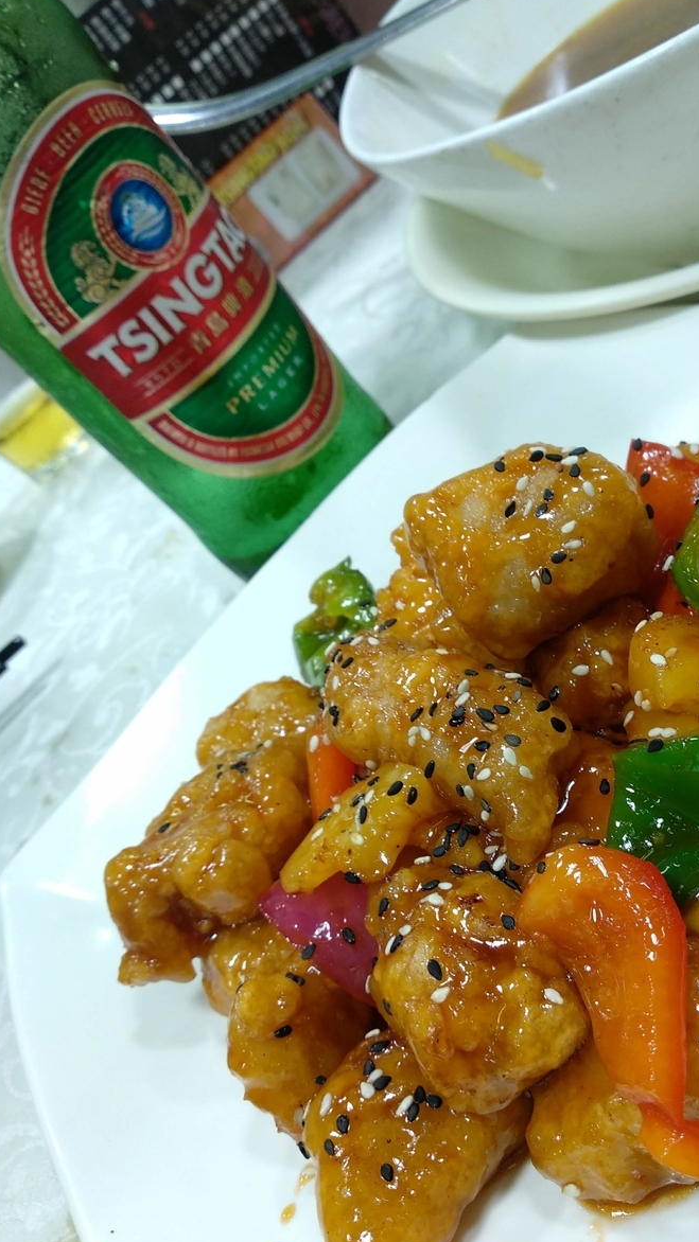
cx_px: 467
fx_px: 956
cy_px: 621
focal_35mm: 29
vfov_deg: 66.1
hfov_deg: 39.7
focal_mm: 3.81
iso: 200
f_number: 2.2
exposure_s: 1/50
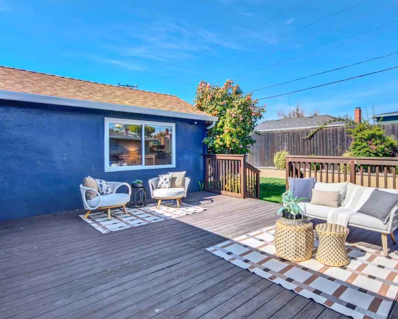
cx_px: 256
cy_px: 149
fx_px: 236
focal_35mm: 20
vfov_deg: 68.0
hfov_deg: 78.5
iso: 100
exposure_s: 1/60
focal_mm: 14
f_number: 14
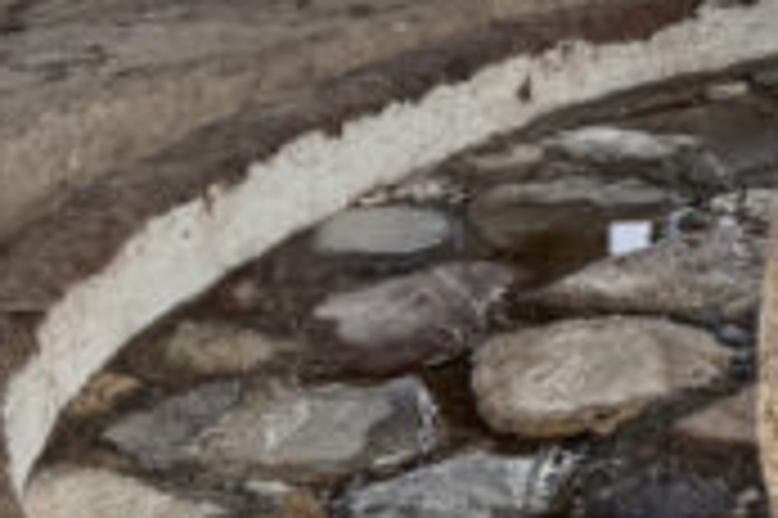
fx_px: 3195
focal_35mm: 148
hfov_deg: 12.3
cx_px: 1556
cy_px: -212
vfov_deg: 9.1
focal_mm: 6.8
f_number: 1.8
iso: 80
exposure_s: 1/1339
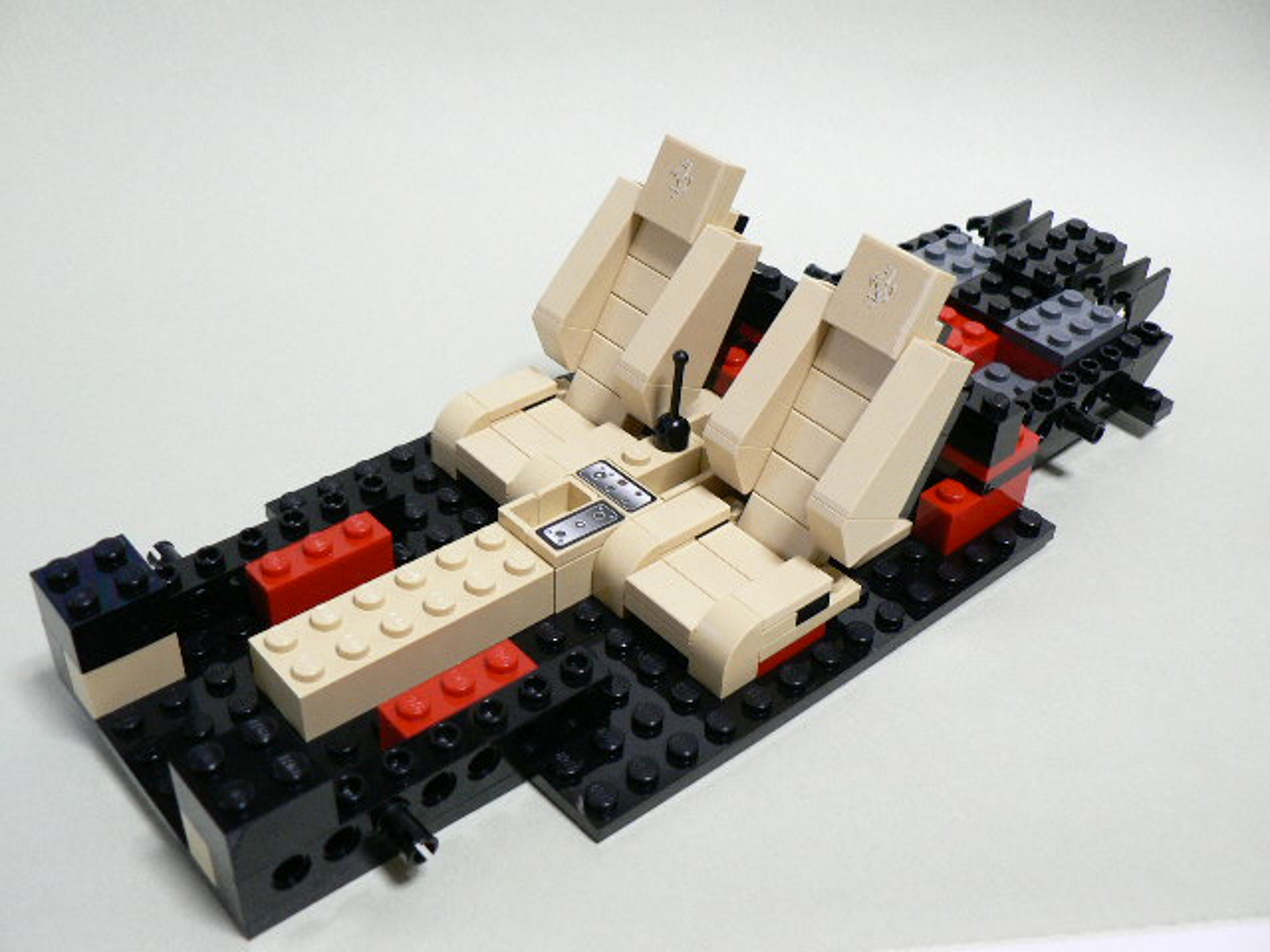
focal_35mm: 36
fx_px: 1321
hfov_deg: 51.4
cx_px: 635
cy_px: 476
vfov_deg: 39.7
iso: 200
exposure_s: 1/15
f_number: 2.8
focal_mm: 6
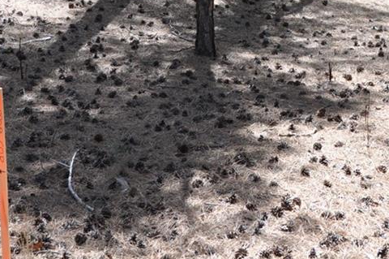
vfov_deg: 10.9
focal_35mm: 120
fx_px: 1295
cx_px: 351
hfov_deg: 16.8
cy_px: -162
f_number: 6.3
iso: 200
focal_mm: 24
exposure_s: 1/160
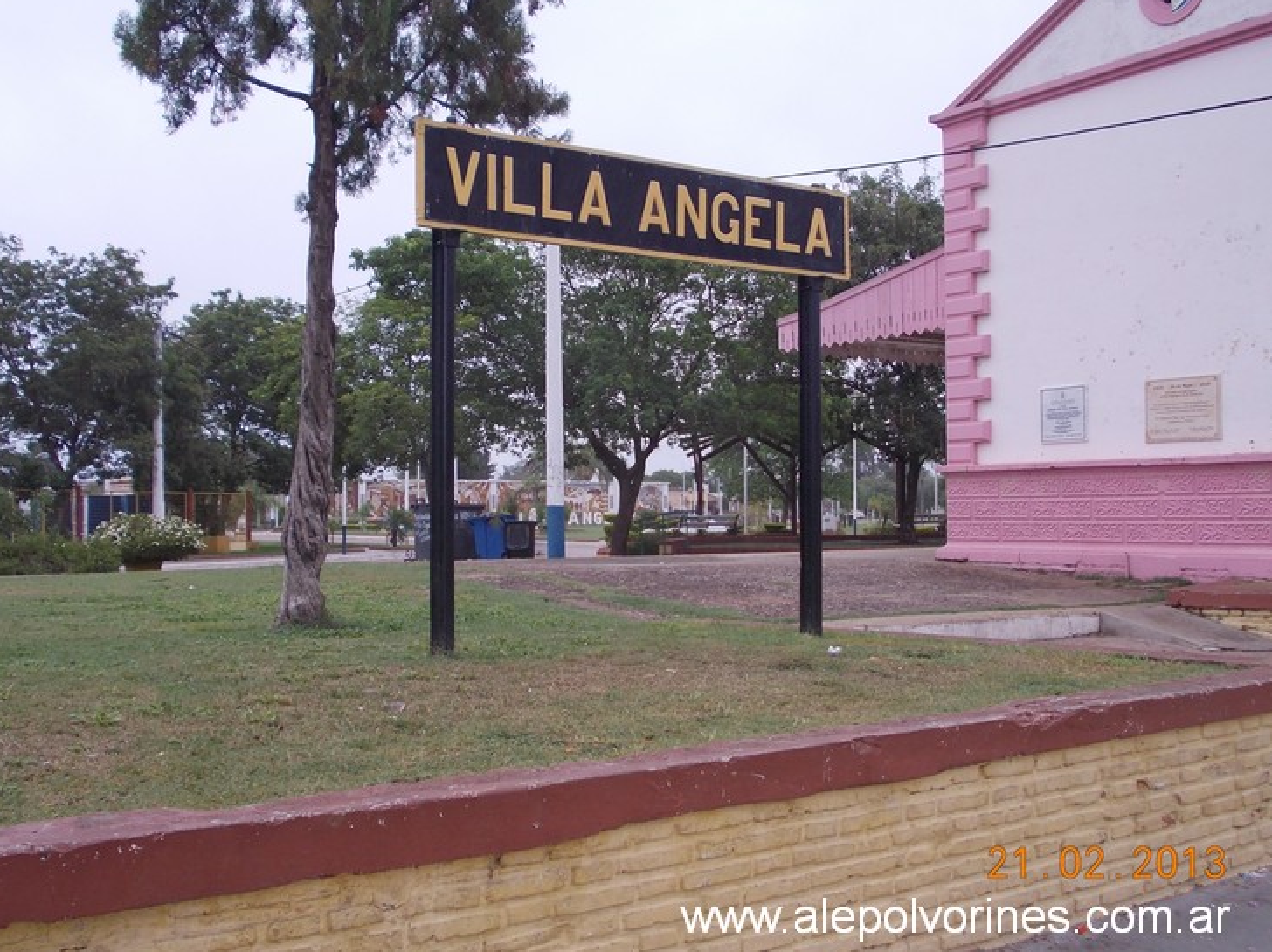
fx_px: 1469
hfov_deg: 46.8
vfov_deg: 35.9
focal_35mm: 40
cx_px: 626
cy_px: 480
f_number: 6.2
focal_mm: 5.3
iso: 80
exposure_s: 1/125
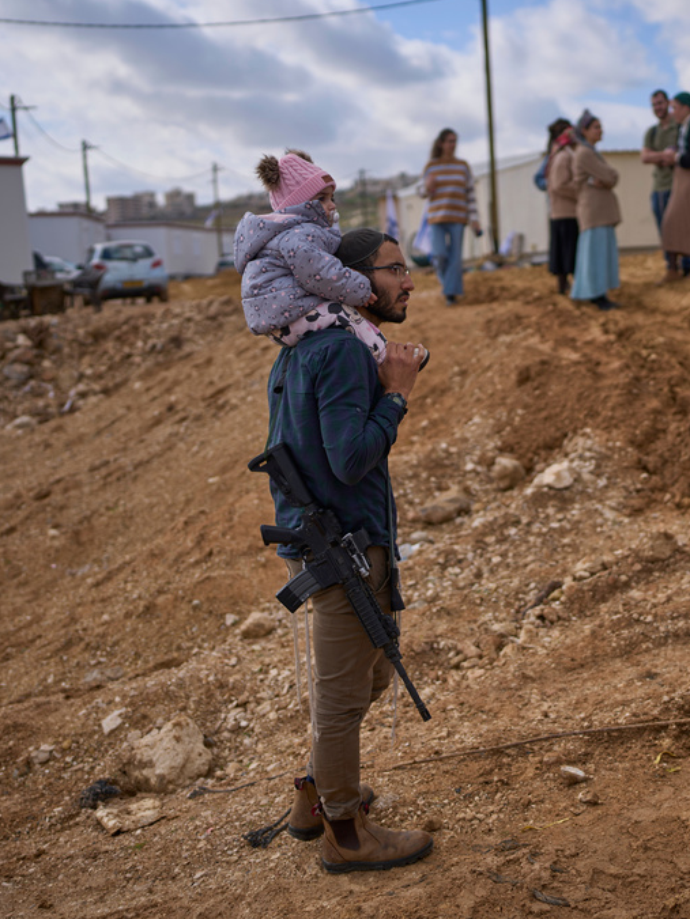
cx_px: 498
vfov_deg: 37.5
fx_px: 1355
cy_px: 457
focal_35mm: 51
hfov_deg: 28.2
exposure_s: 1/3200
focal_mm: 35
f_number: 1.8
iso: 50
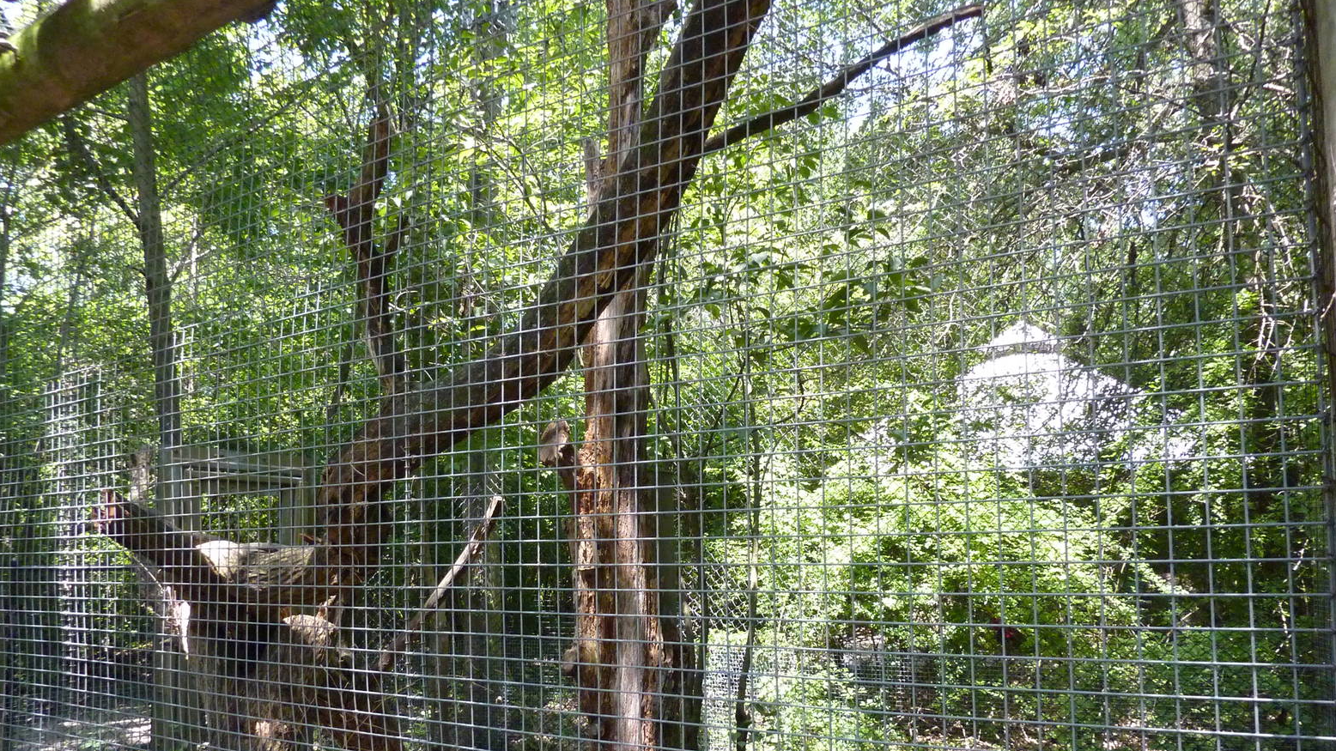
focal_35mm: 28
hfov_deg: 67.9
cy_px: 482
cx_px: 658
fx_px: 992
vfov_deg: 41.1
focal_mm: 4.1
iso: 400
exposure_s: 1/250
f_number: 3.3
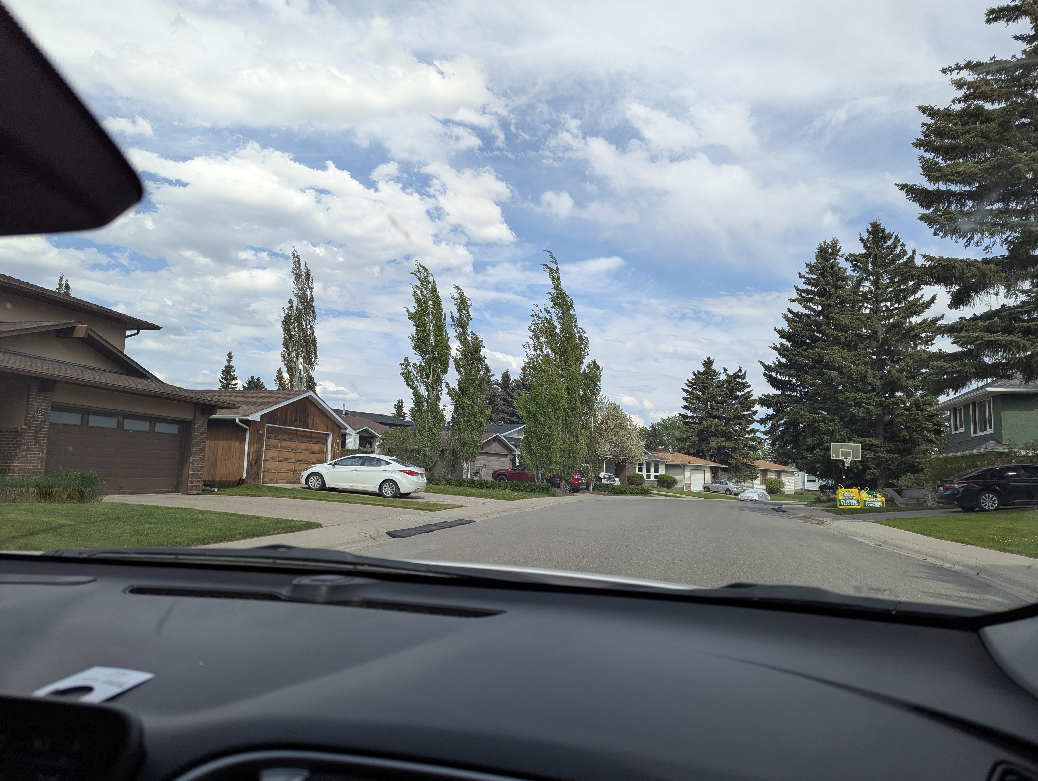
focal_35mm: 24
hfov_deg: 71.5
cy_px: 390
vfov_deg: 56.9
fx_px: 721
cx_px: 519
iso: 60
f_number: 1.85
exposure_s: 1/2058
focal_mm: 6.81
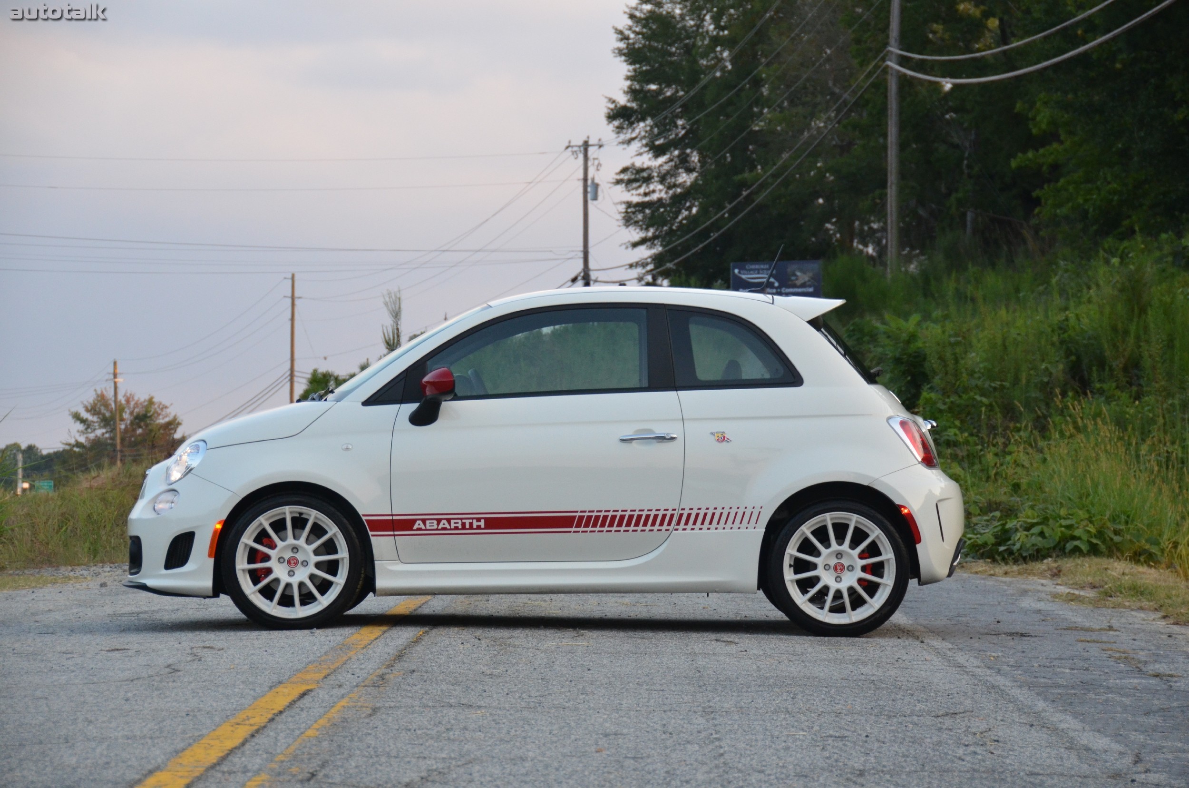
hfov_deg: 17.1
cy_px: 394
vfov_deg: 11.4
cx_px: 594
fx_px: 3955
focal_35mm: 120
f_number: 5
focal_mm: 80
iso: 1250
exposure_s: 1/500
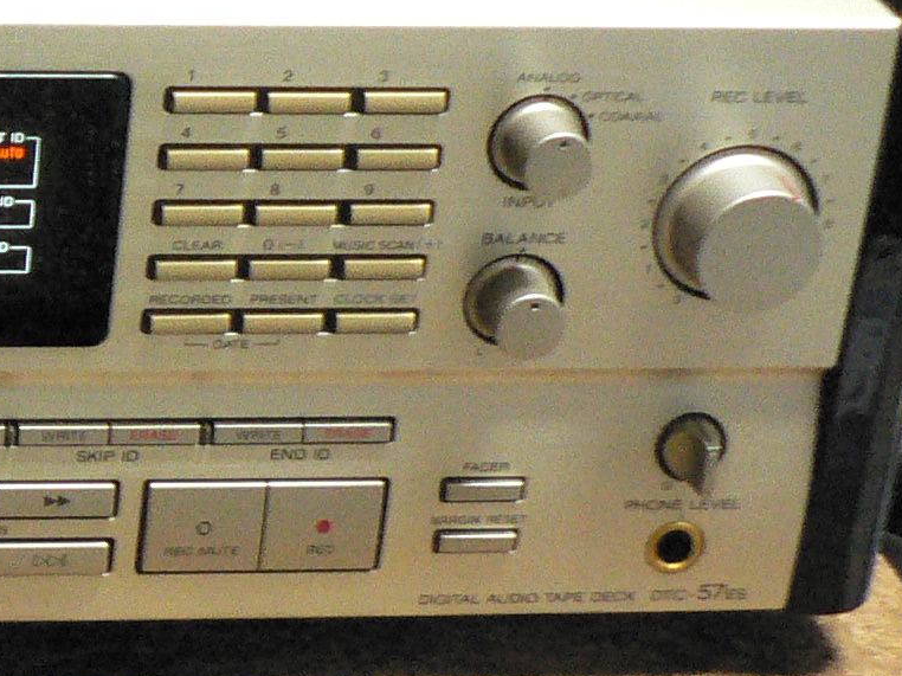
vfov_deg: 12.1
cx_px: -450
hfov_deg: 15.1
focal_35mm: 121
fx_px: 3152
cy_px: 45
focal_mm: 6
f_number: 2.8
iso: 400
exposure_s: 1/15
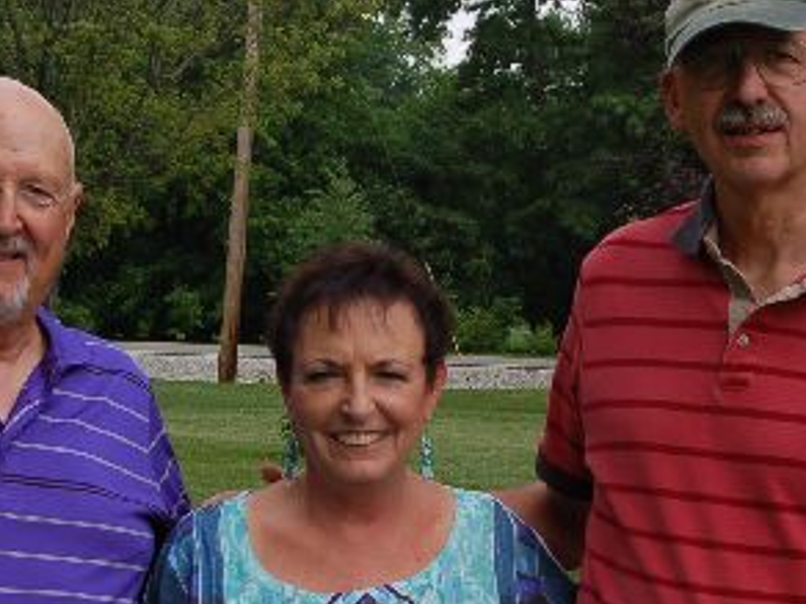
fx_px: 2848
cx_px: 414
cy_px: 554
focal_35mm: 122
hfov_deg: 16.1
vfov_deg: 12.0
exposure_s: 1/320
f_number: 9
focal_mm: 31
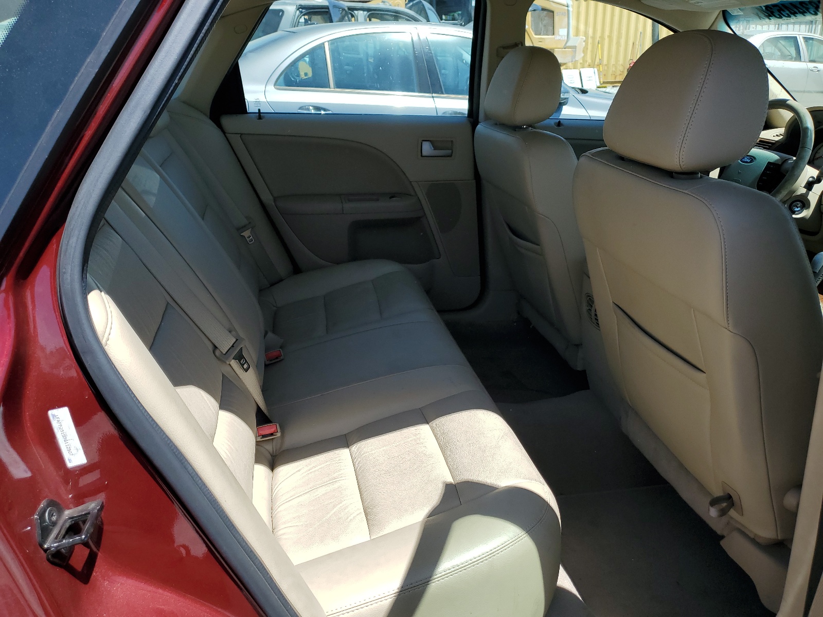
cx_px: 412
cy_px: 308
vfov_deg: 53.1
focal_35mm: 26
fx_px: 618
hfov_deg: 67.3
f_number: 1.5
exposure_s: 1/1667
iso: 50
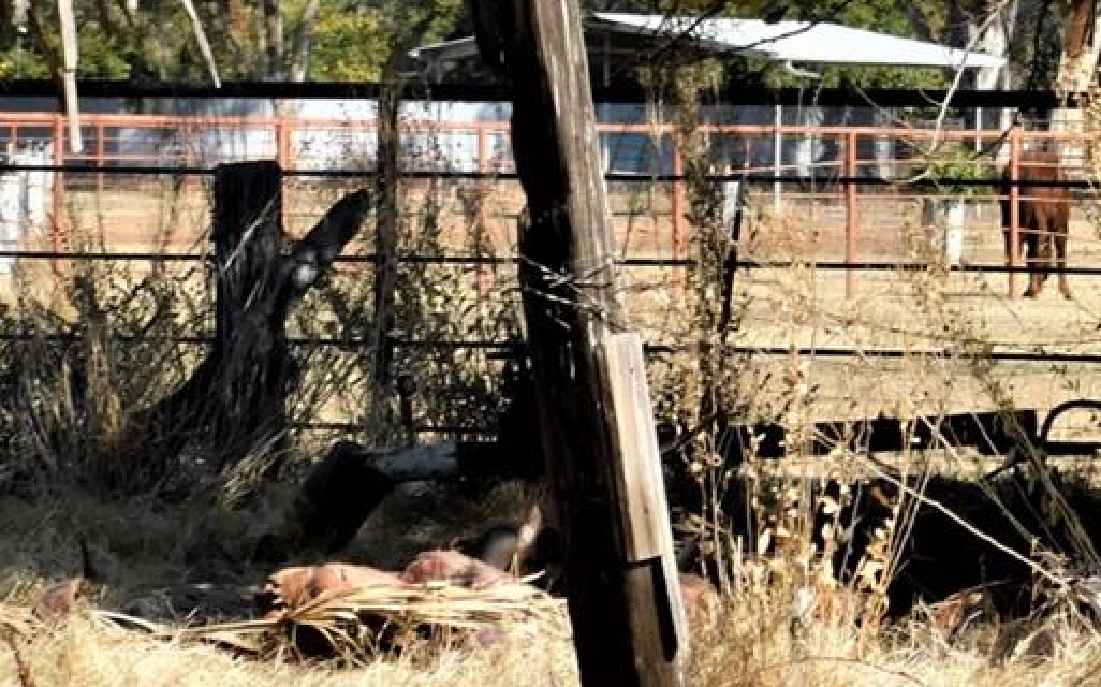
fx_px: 7437
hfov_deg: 8.4
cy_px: 161
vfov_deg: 5.3
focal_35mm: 248
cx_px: 1335
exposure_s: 1/800
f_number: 4.4
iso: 125
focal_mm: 14.2
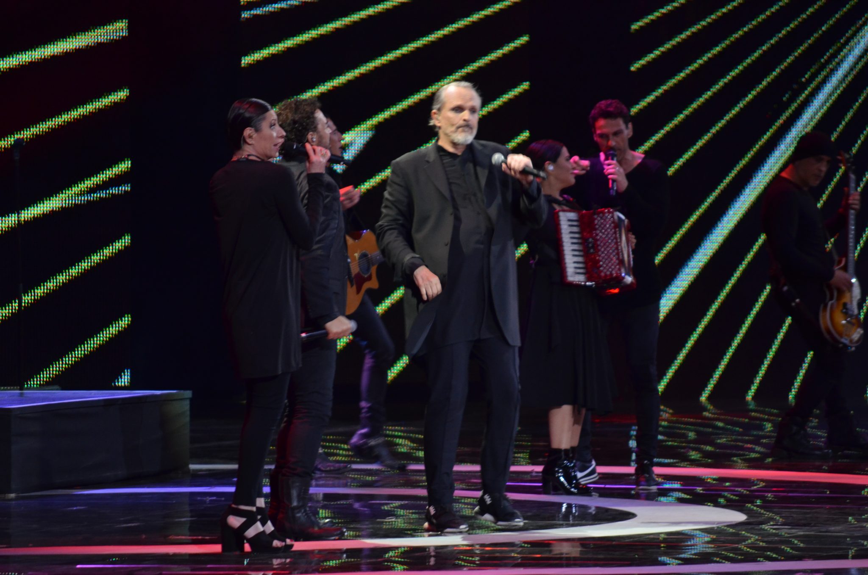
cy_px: 288
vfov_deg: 4.6
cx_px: 434
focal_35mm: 300
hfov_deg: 6.9
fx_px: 7218
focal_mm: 200
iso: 1000
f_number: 5.6
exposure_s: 1/100
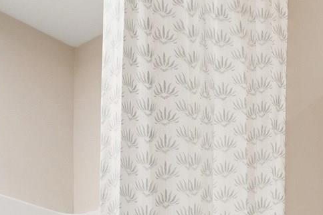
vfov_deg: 12.3
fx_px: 798
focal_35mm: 89
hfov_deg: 20.8
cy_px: 510
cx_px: 422
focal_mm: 14
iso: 1000
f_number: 7.1
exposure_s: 1/60
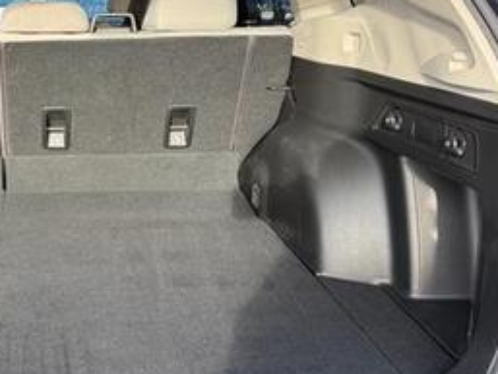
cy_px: 143
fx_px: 676
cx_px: 41
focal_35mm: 47
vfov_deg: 30.8
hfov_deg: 37.5
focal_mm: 6.76
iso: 100
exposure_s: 1/350
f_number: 1.78
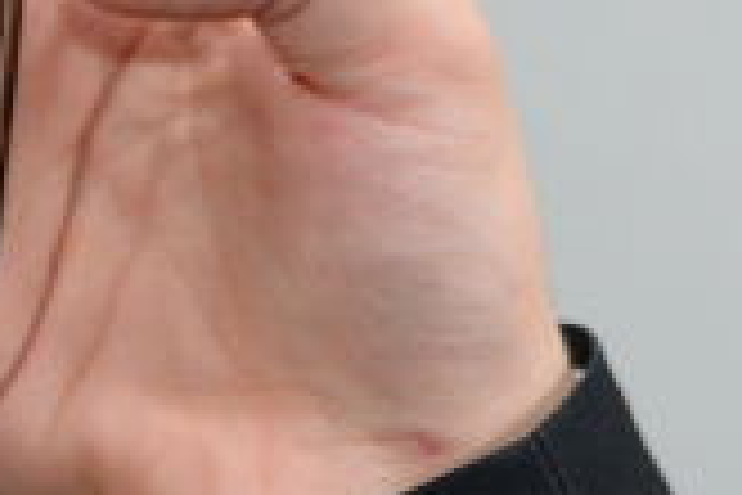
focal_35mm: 509
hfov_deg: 4.0
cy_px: -407
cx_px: 1138
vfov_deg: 2.7
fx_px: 10490
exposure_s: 1/100
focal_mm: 82
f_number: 5.6
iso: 1600
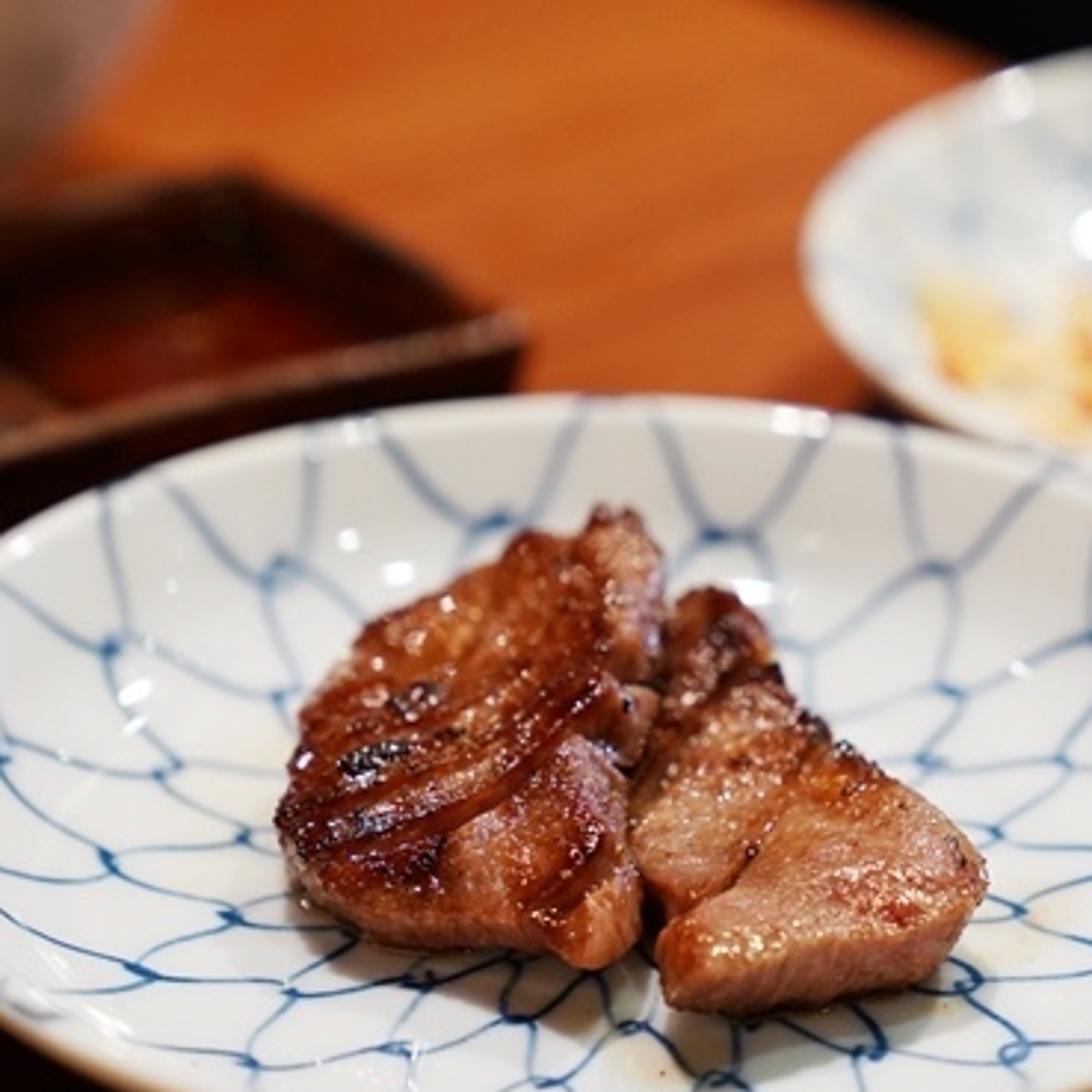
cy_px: 697
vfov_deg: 13.5
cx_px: 660
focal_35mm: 129
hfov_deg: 13.5
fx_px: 4604
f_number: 4
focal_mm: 70
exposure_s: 1/80
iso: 2000
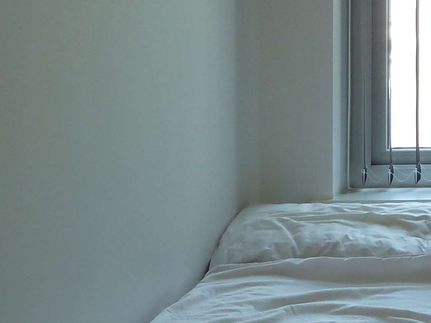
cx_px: 709
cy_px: 65
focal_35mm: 88
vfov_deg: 16.7
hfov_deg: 18.7
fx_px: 1096
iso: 80
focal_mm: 4.1
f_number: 3.3
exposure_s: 1/40
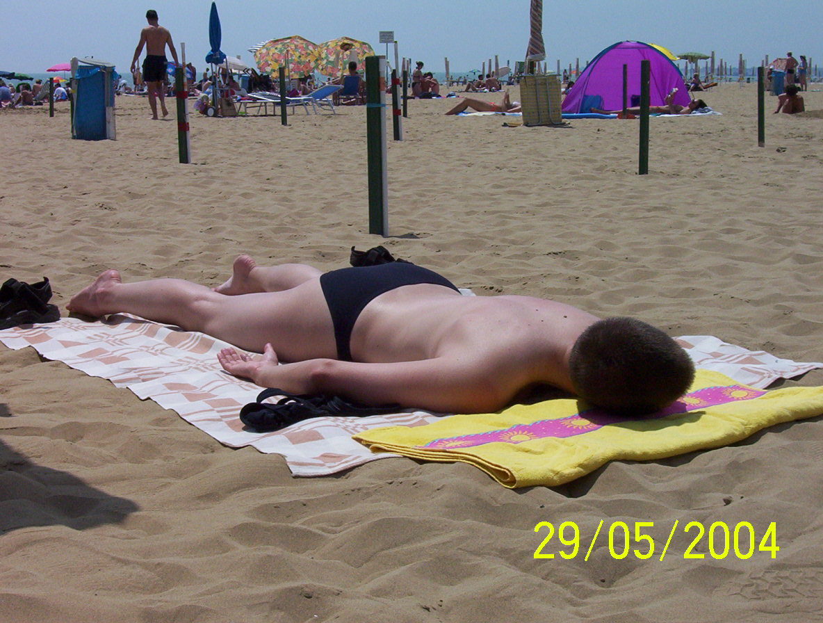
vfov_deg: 22.4
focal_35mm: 66
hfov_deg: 29.3
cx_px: 412
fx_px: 1574
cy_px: 312
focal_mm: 8.74
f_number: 6.16
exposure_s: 1/1587
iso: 100
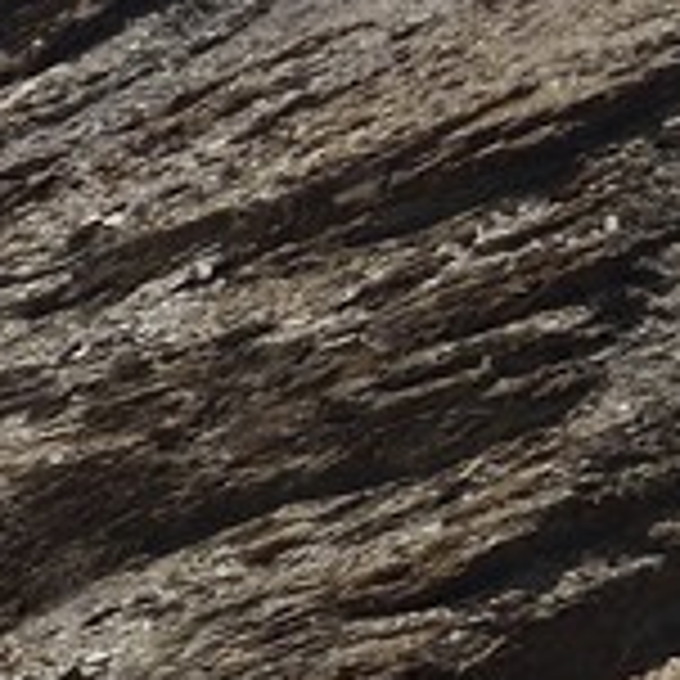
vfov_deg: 6.0
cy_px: 1099
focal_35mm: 287
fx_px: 6379
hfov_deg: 4.9
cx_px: -2810
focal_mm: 32
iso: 200
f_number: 13
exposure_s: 1/400
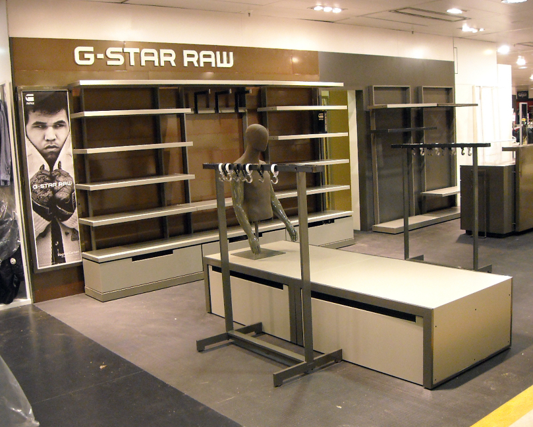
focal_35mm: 38
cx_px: 256
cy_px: 213
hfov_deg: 47.9
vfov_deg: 39.2
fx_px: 599
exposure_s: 1/47
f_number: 2.8
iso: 400
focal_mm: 5.7
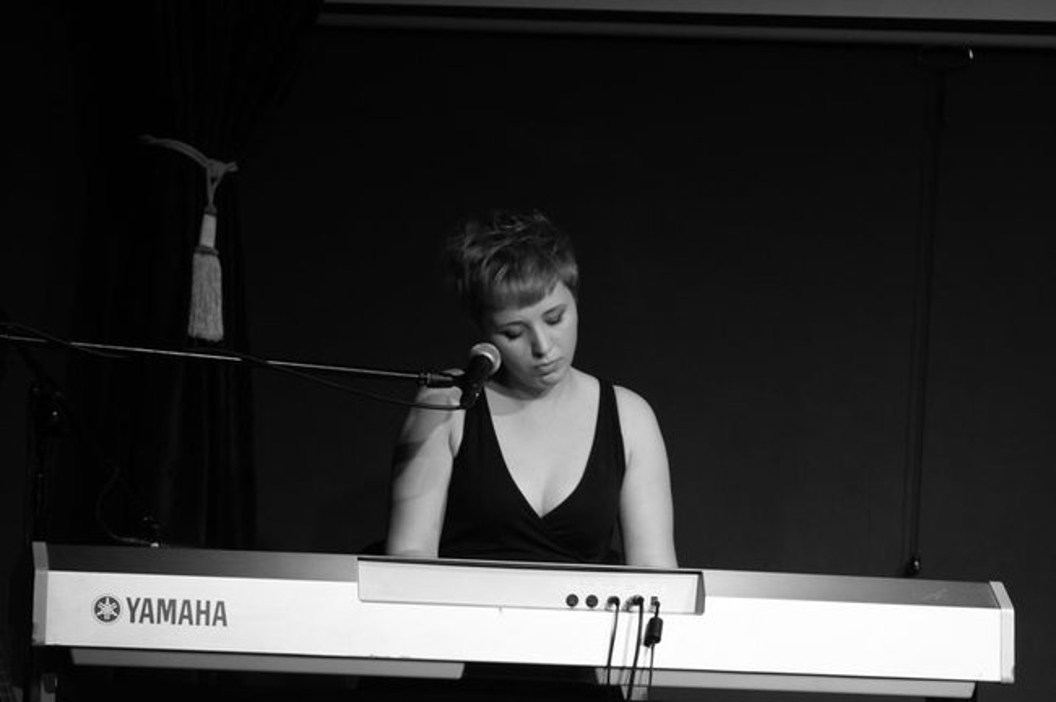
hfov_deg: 12.5
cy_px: 351
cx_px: 528
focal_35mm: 165
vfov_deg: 8.3
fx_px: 4835
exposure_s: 1/125
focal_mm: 110
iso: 1600
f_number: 5
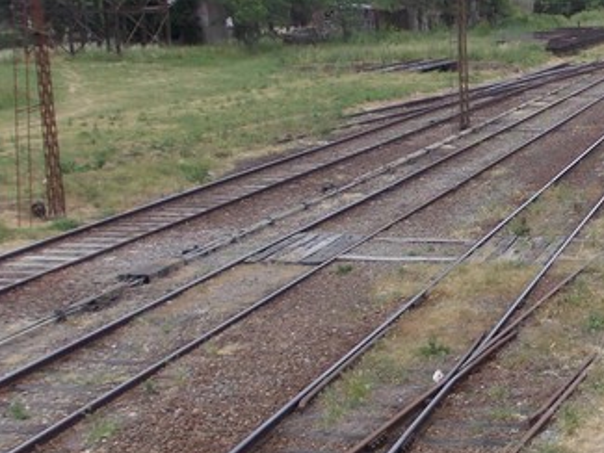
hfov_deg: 27.3
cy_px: 234
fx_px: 1152
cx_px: 637
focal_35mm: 66
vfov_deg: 22.3
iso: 80
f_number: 5.4
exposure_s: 1/250
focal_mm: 4
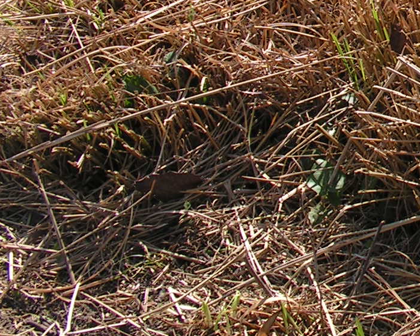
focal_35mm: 103
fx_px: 1280
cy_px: 31
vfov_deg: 14.8
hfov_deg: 17.5
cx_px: 538
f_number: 4.8
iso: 64
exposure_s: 1/250
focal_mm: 6
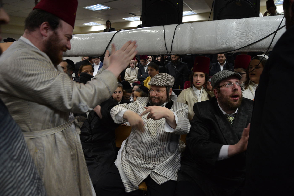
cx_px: 147
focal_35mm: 24
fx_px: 196
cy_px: 98
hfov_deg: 73.7
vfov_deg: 53.2
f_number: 3.5
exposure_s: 1/125
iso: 1600
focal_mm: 24
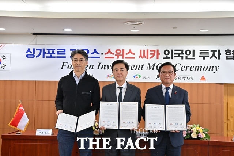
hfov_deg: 38.2
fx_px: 338
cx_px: 117
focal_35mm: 52
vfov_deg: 26.0
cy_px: 78
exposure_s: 1/250
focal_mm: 52
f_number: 5
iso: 2000
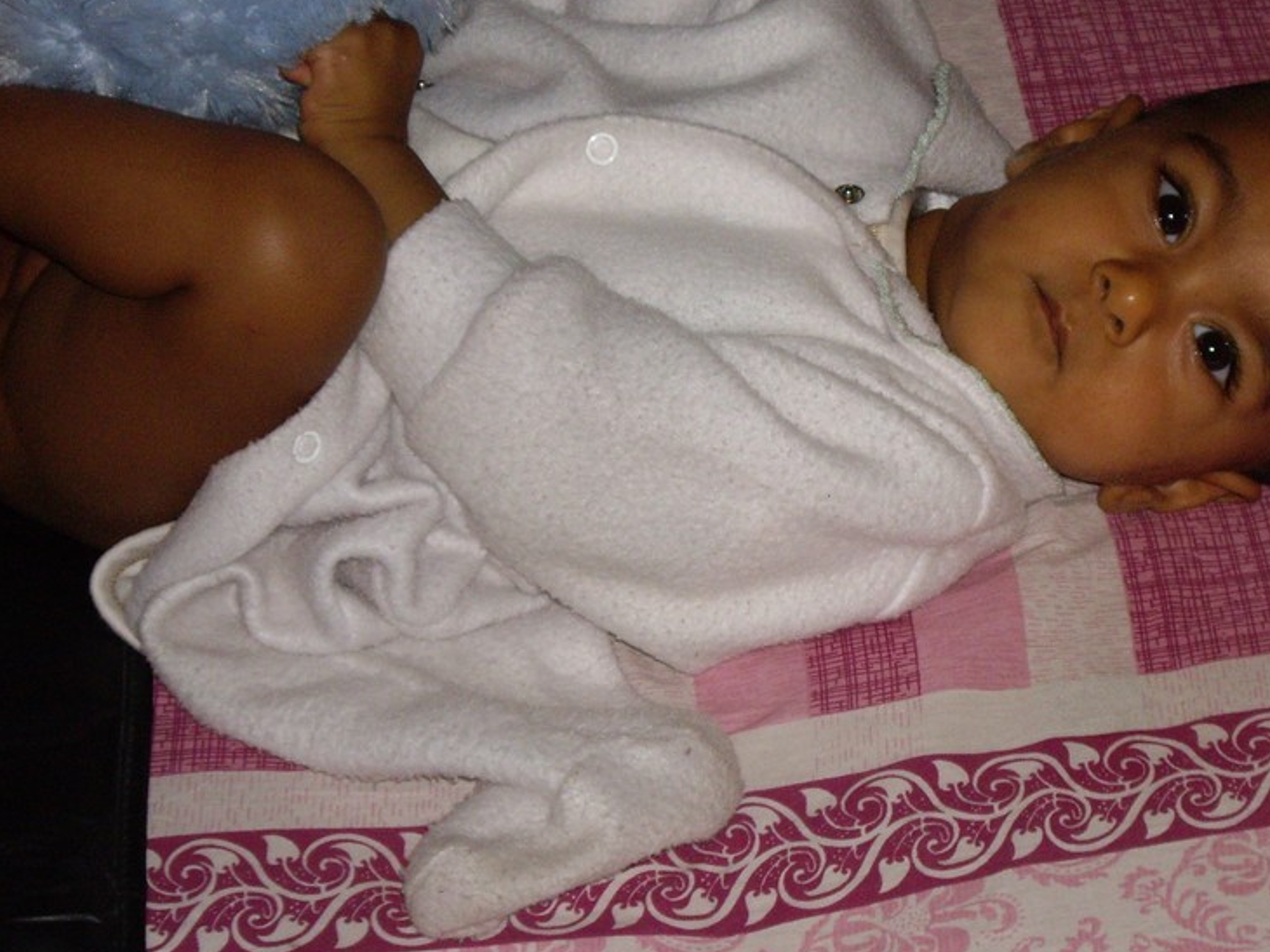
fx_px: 5868
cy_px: 406
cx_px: 861
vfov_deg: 9.3
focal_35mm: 160
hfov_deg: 12.3
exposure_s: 1/125
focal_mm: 18.6
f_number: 5.2
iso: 200
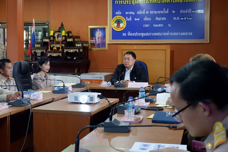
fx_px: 361
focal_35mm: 57
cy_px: 76
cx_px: 114
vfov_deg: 23.8
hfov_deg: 35.1
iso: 3200
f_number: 5.3
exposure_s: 1/70
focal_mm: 38.7
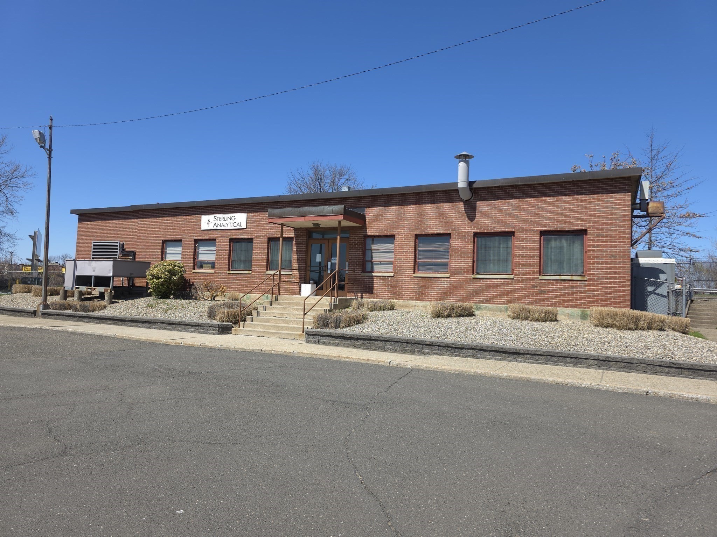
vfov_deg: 58.9
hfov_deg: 73.9
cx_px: 358
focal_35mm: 23
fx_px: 476
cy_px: 268
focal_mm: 6.3
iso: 12
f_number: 1.7
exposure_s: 1/450
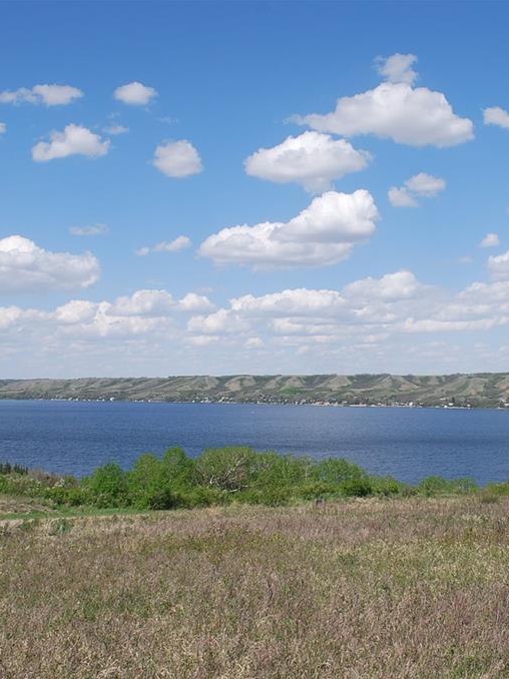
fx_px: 942
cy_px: 342
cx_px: 306
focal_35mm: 48
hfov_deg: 30.2
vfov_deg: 39.7
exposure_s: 1/250
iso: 100
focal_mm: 22
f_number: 8
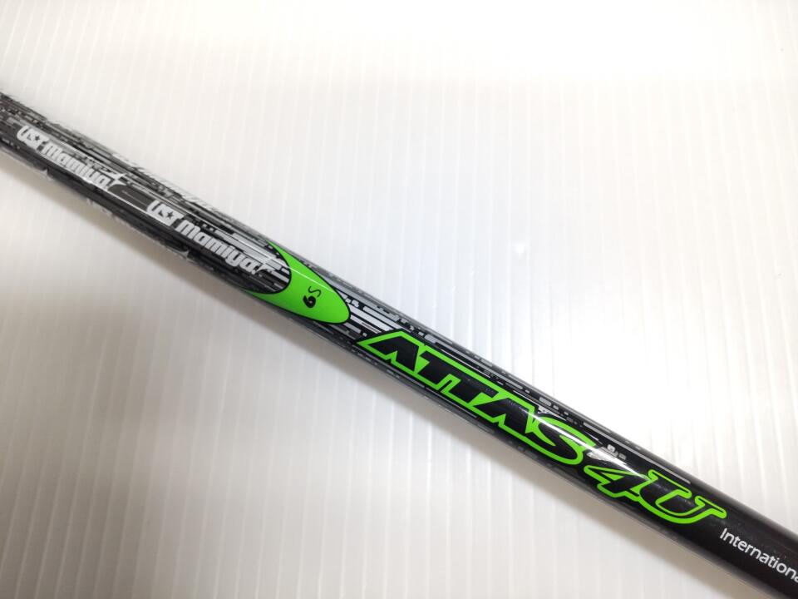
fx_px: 553
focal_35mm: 24
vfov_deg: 56.8
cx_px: 399
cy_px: 300
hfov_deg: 71.6
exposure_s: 1/60
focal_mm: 3.43
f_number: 2
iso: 76
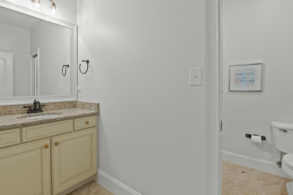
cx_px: 139
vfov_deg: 73.6
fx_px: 130
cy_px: 92
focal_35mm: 16
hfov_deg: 96.7
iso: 400
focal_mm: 15
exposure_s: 1/20
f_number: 6.3
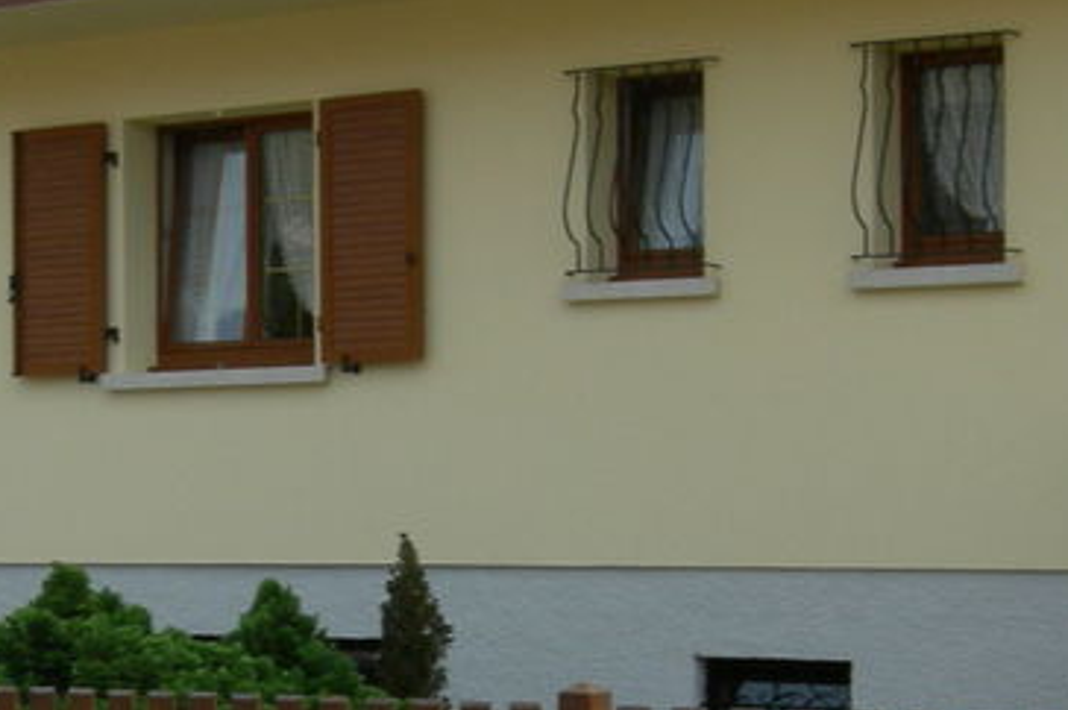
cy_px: 625
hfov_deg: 19.7
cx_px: 276
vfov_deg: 13.2
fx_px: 3053
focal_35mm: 103
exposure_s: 1/185
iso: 64
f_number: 6
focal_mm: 7.5
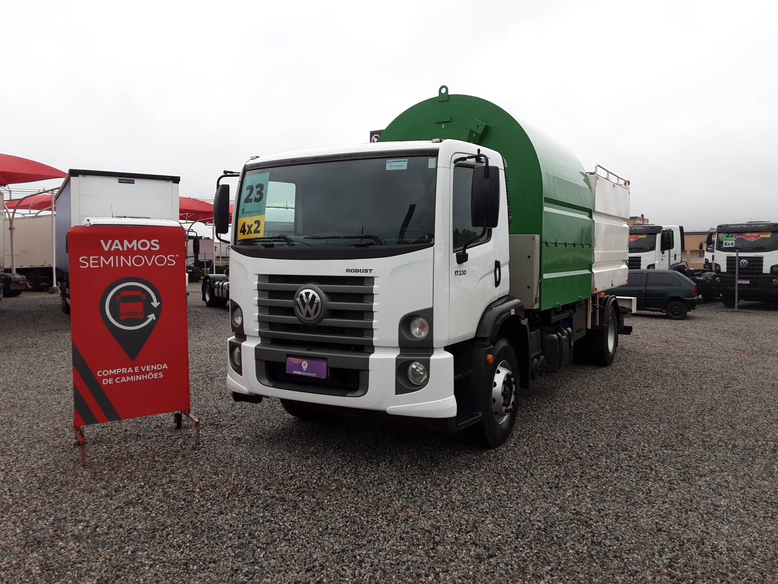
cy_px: 292
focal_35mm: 28
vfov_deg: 49.7
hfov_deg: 63.4
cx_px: 389
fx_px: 629
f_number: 1.9
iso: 40
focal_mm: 2.9
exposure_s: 1/209
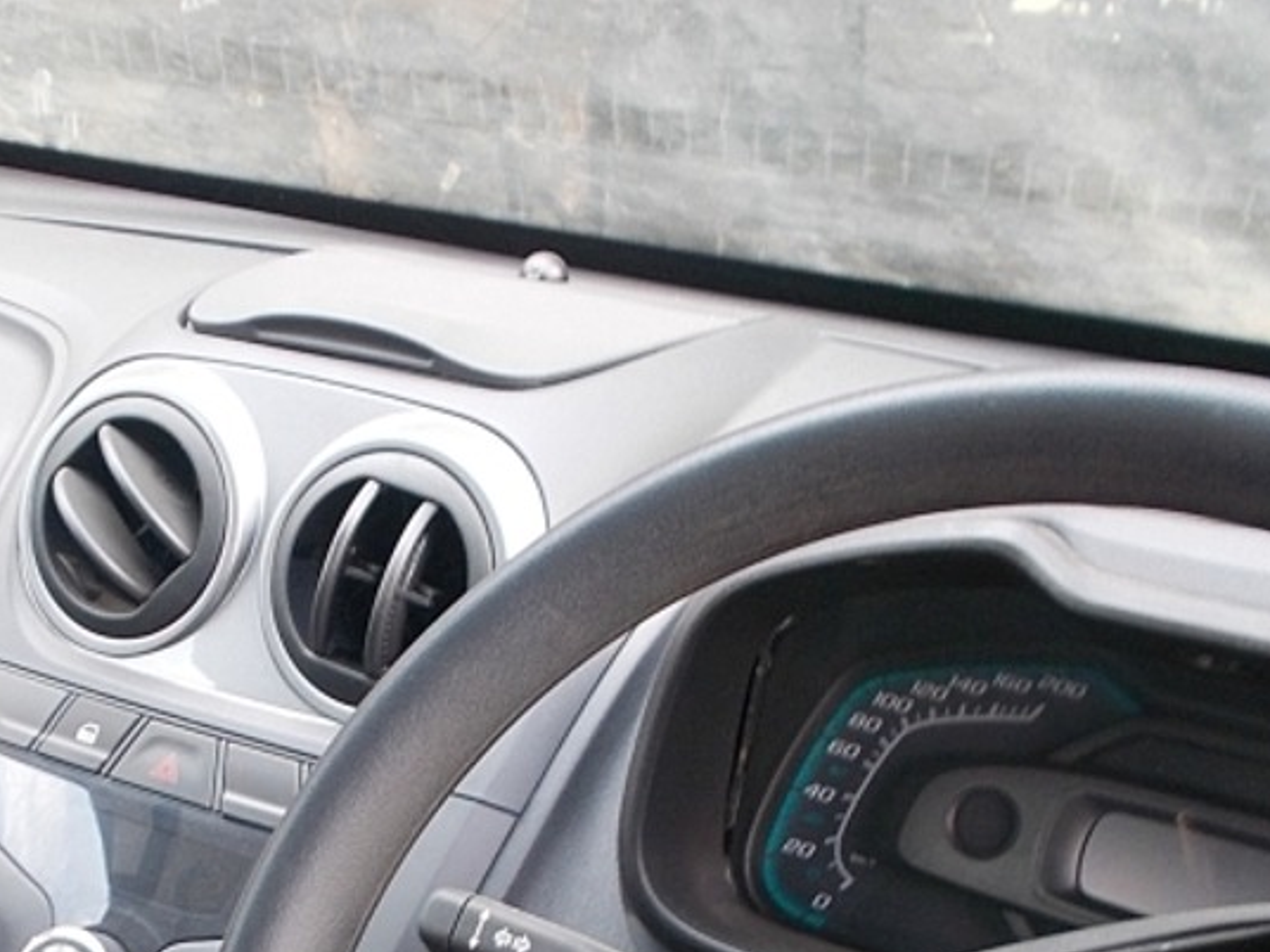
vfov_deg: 23.9
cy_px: 927
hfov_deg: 32.4
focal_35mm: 59
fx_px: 2165
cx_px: 411
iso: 100
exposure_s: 1/25
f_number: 3.2
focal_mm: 4.6
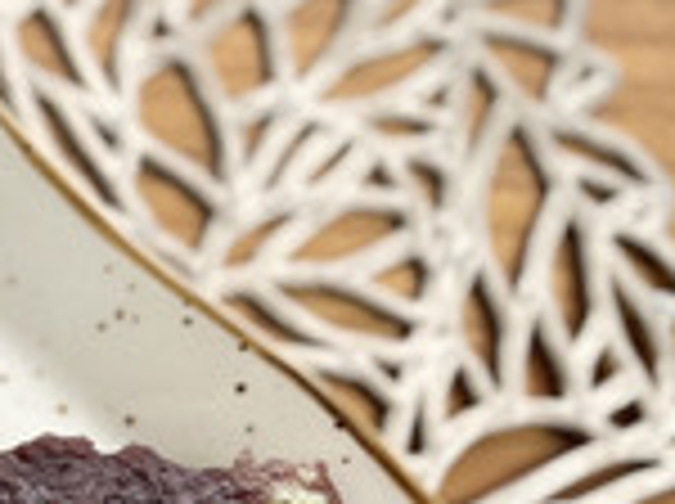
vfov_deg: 12.1
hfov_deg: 13.6
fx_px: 2297
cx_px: -778
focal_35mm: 118
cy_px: 675
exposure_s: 1/60
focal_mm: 5.1
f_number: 1.6
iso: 125
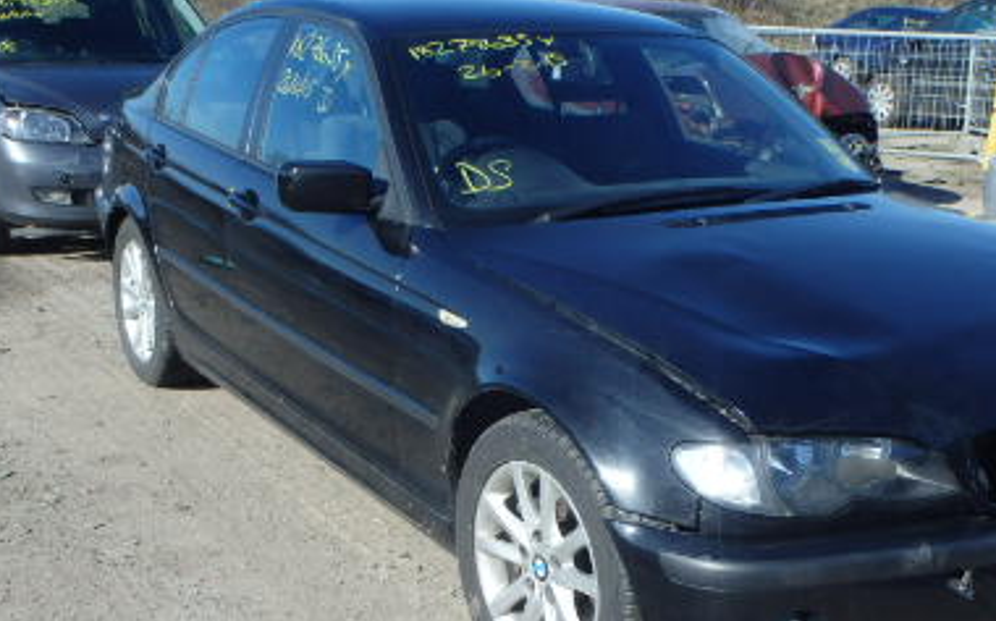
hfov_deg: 40.1
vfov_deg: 25.7
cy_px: 417
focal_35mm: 50
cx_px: 598
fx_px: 1356
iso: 125
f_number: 3.9
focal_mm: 5
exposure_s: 1/640
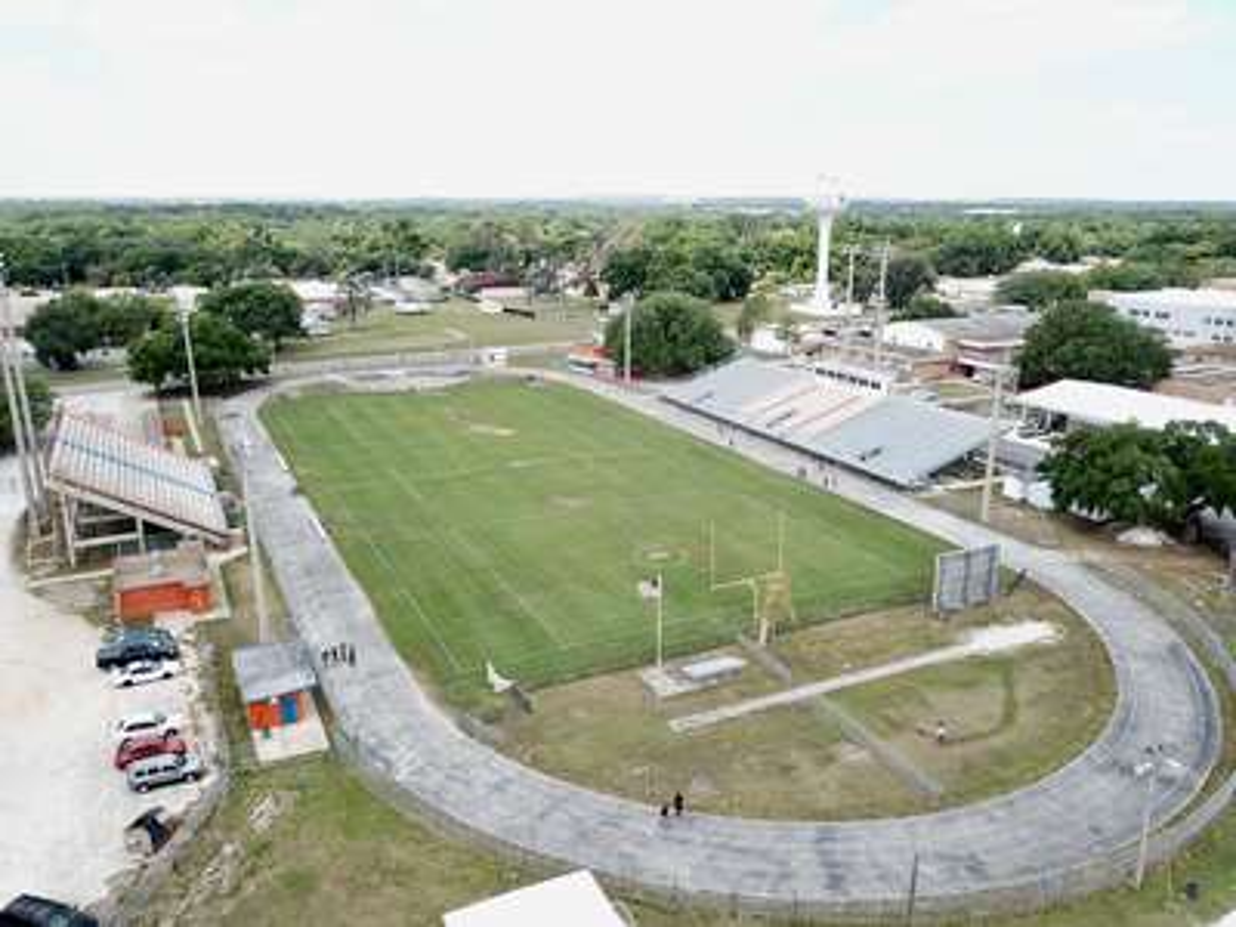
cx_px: 618
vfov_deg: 53.1
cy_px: 464
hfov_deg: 67.3
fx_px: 928
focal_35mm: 26
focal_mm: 4.73
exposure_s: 1/448
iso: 100
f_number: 2.2
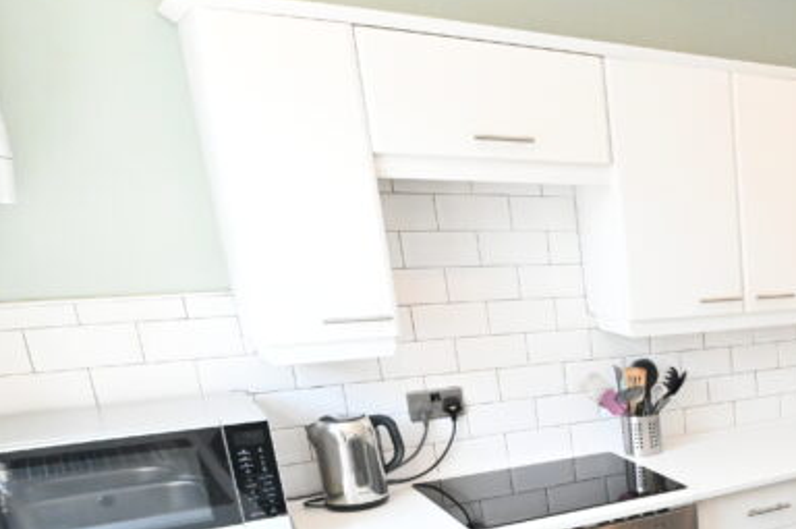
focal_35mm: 40
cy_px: 509
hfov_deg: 36.9
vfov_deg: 31.2
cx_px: 958
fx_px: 883
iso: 10000
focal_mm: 15
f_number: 10
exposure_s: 1/200
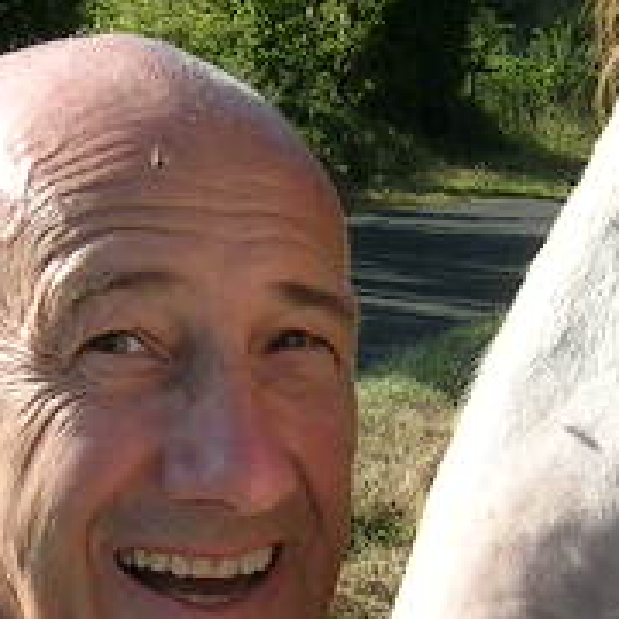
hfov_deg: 9.9
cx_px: 361
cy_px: 272
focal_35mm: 176
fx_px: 3561
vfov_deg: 9.9
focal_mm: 5.4
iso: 50
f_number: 4.8
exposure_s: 1/252
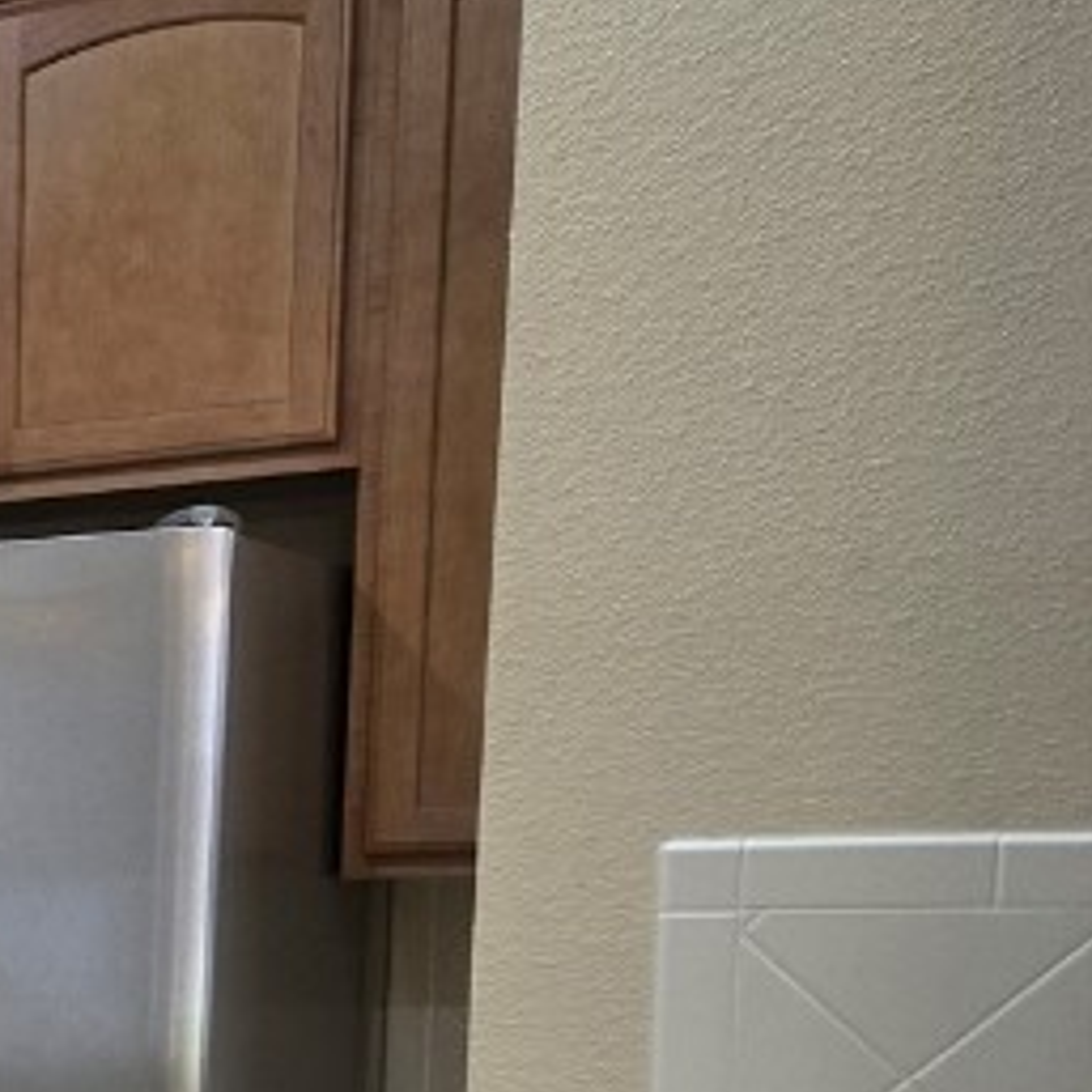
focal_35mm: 81
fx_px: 2891
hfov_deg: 16.5
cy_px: 1194
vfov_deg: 20.4
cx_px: -1075
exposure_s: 1/120
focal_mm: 5.4
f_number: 1.8
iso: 320
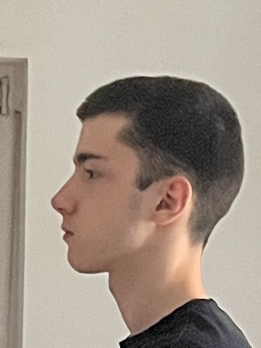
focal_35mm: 26
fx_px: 261
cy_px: 174
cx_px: 130
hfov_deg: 53.1
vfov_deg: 67.3
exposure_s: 1/33
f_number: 1.6
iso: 640
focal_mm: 5.1
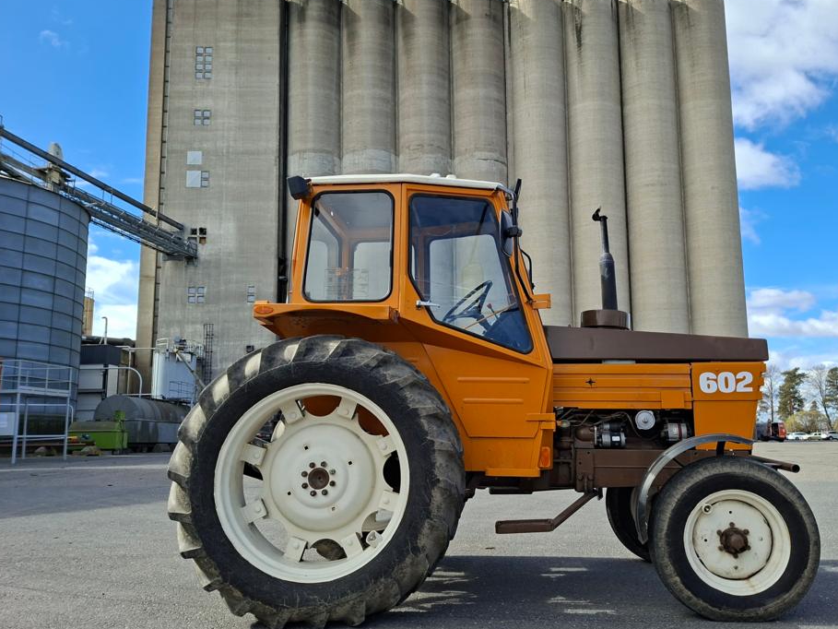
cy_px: 325
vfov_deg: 49.7
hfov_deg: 63.2
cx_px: 473
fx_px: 678
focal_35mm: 28
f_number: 1.8
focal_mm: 5.54
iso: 50
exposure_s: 1/1391
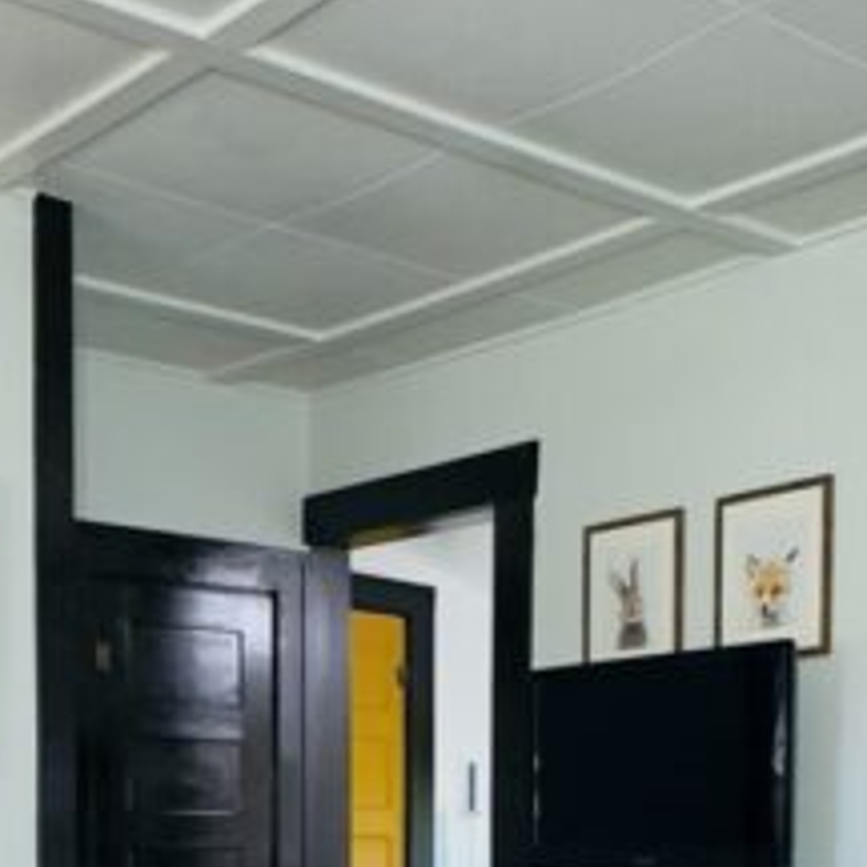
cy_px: 987
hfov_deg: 27.5
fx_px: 1757
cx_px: 277
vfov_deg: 25.4
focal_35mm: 62
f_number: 2.2
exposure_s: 1/60
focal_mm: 2.22
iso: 200
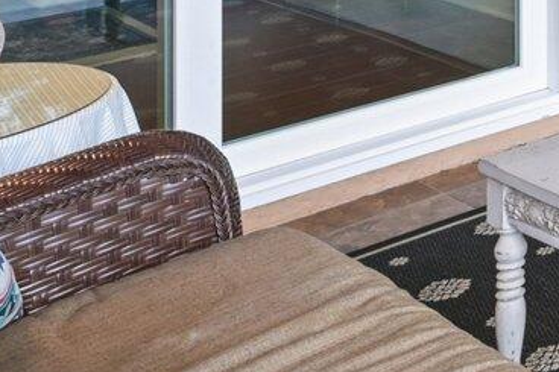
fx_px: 1211
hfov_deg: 18.4
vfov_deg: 15.1
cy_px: -303
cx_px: 1082
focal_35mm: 78
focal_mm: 14
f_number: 8
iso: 400
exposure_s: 1/15
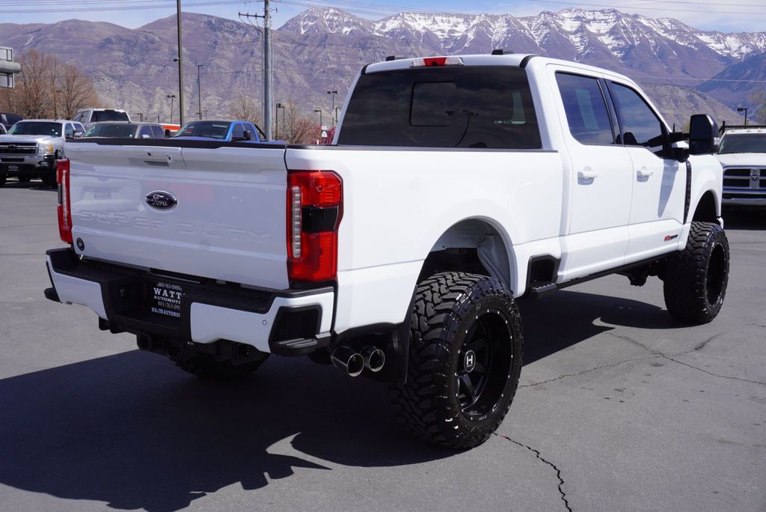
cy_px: 256
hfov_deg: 51.3
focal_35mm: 38
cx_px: 383
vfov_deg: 35.5
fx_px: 798
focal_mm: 25
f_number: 11
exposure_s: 1/200
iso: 100
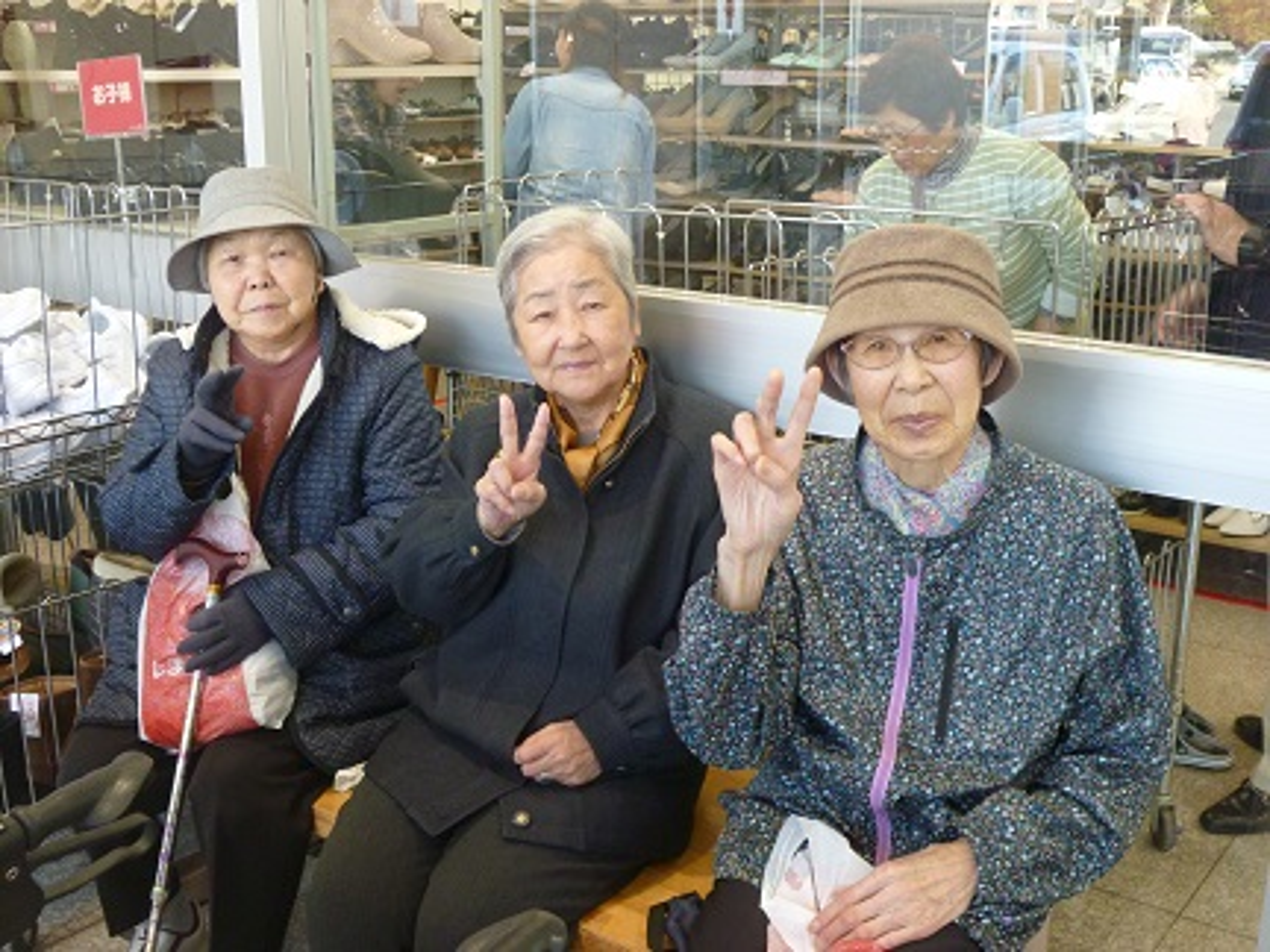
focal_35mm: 41
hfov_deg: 45.8
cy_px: 476
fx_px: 1504
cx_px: 635
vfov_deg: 35.1
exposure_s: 1/40
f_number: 3.6
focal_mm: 7.2
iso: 250
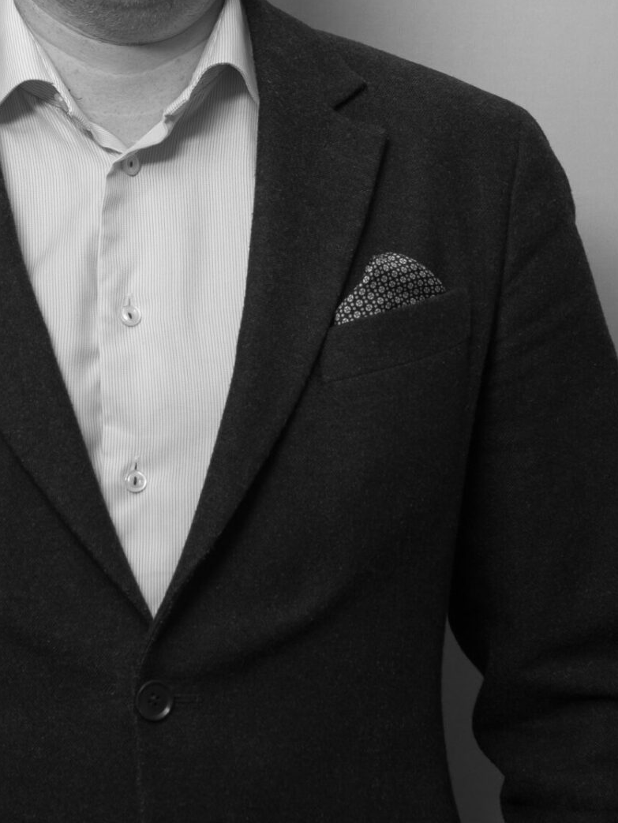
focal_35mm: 115
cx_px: 81
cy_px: 179
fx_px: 2736
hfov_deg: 12.8
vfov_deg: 17.0
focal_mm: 25
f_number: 3.5
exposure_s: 1/125
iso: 64
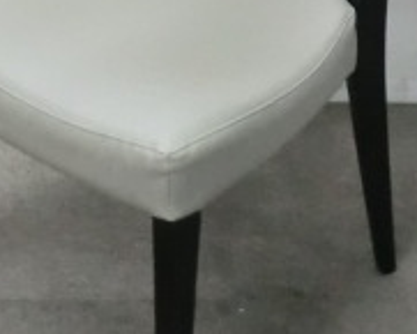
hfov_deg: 14.7
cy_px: -69
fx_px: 1618
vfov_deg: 11.5
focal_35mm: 131
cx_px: 194
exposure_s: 1/50
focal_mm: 6.9
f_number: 3.9
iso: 800
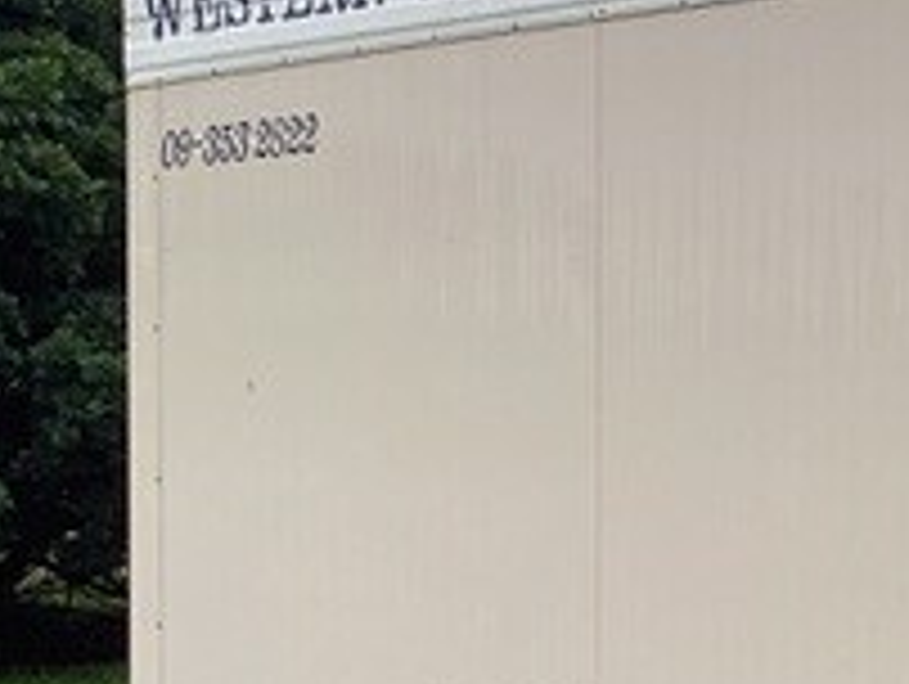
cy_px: 639
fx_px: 2576
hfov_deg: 18.6
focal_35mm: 98
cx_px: 1179
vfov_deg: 14.9
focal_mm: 3.3
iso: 25
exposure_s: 1/137
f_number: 2.4
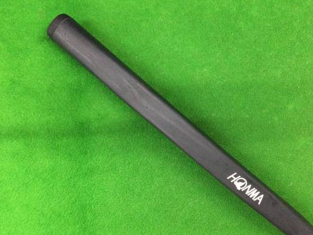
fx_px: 353
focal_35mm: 39
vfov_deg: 36.8
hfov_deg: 47.7
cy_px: 132
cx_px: 180
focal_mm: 3.3
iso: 250
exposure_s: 1/30
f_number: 2.4
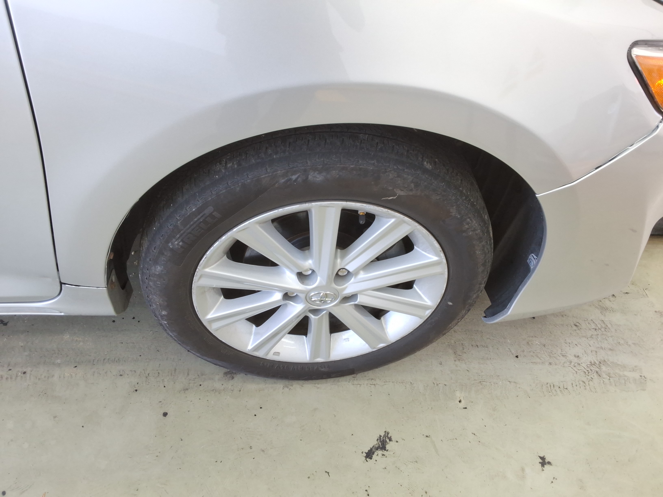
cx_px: 332
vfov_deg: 49.7
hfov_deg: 63.4
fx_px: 536
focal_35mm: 28
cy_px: 248
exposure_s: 1/60
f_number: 1.9
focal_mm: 2.91
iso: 44
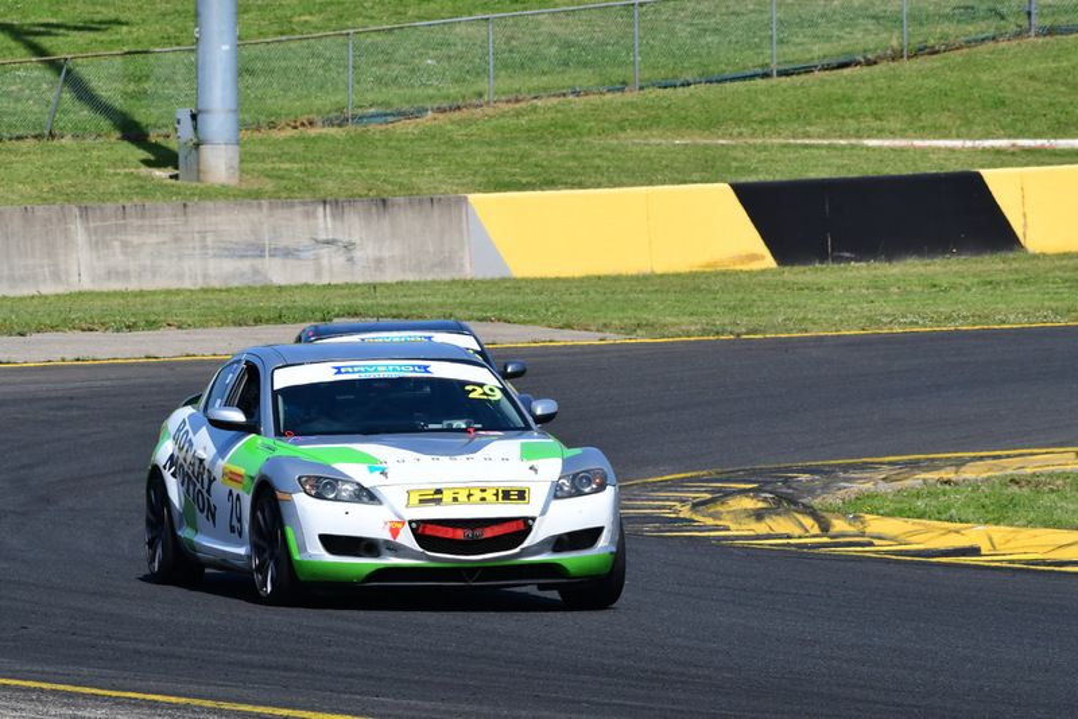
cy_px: 360
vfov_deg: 4.6
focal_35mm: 300
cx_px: 539
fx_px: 8986
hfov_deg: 6.9
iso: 400
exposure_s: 1/640
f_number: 11
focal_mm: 200
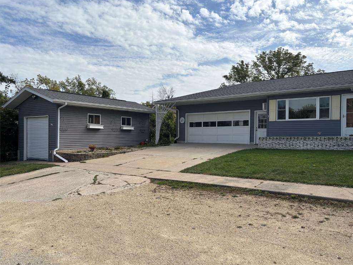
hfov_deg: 65.3
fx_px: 275
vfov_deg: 51.4
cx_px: 183
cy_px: 135
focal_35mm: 27
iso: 50
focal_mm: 5.96
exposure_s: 1/4630
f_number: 1.6
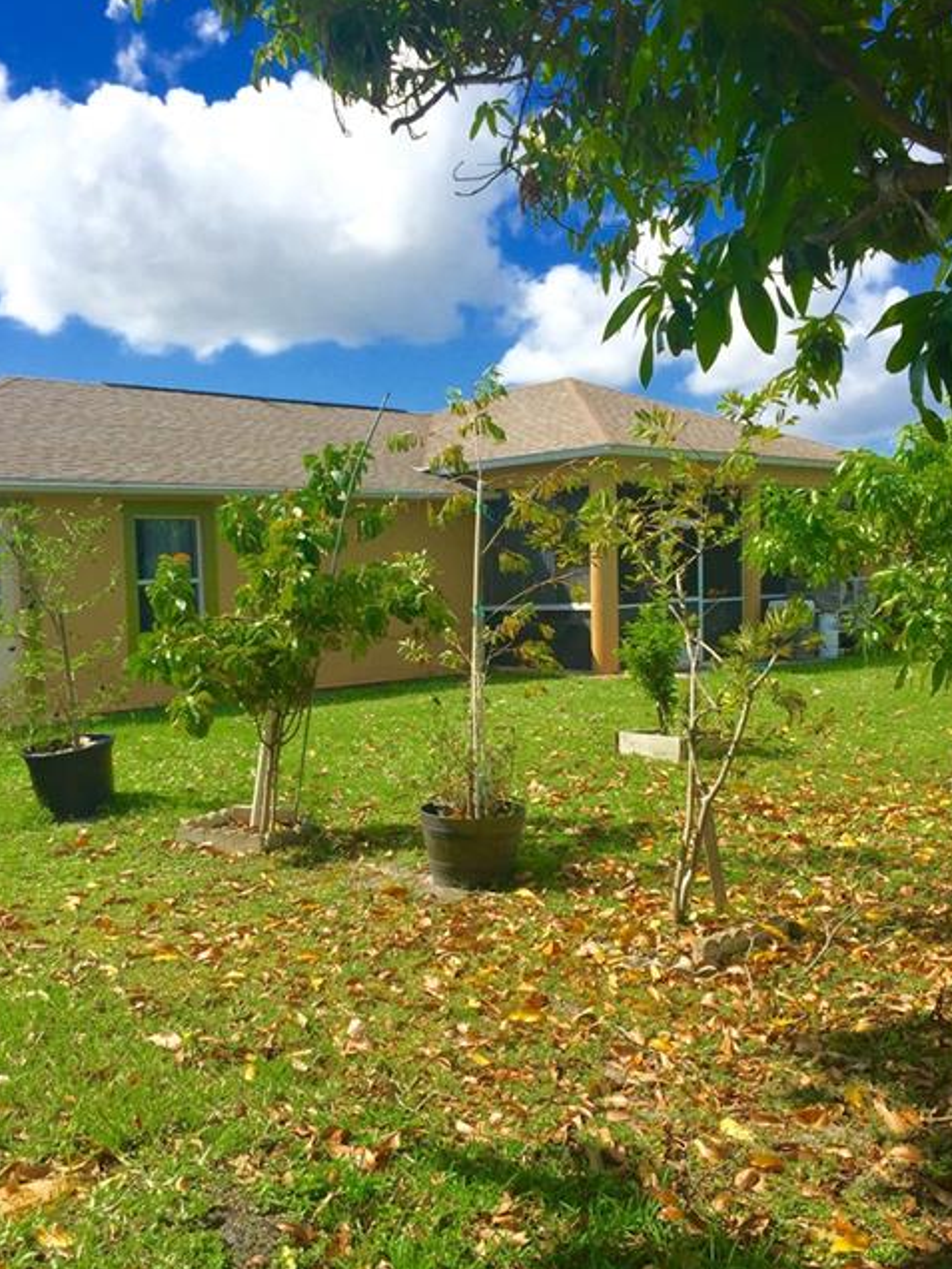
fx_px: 1283
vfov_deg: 52.6
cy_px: 680
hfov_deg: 40.7
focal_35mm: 35
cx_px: 461
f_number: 2.2
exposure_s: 1/2639
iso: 32
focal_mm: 4.15
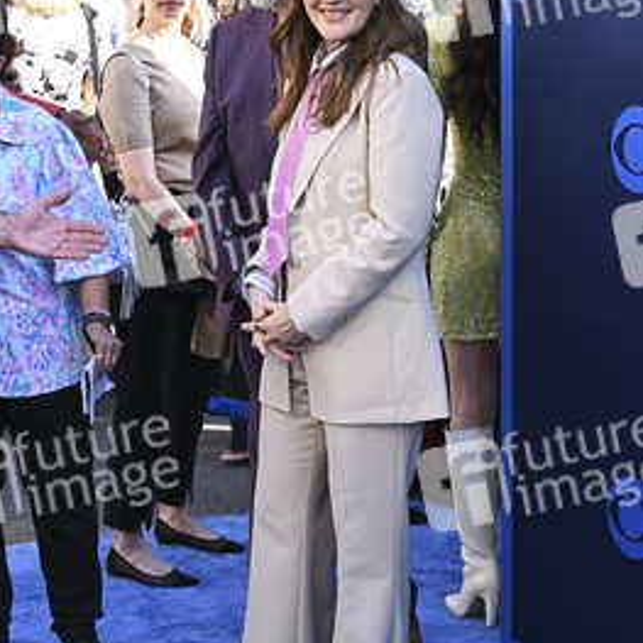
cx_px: 320
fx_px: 1870
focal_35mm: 89
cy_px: 352
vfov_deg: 19.5
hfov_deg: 19.5
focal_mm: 69
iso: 400
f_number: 5.6
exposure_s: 1/200
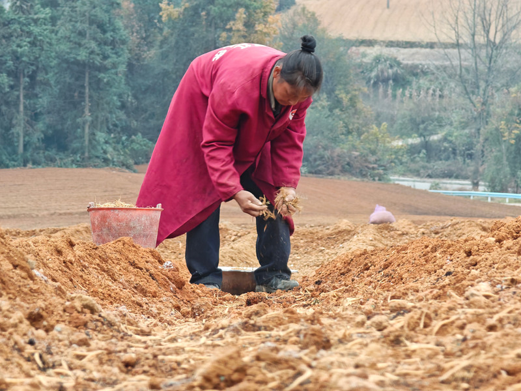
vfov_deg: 6.3
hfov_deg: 8.4
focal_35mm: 235
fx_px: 3537
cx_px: 260
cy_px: 196
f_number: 2.5
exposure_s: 1/111
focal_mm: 19.4
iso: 160
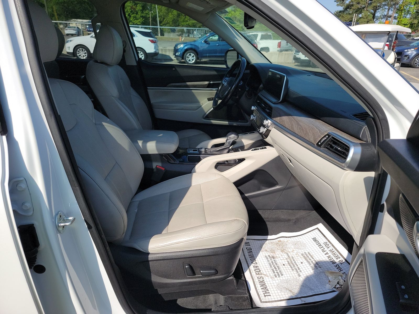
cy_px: 157
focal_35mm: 24
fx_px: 291
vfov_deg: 56.8
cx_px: 210
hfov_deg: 71.6
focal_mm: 6.7
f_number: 1.8
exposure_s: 1/724
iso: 50
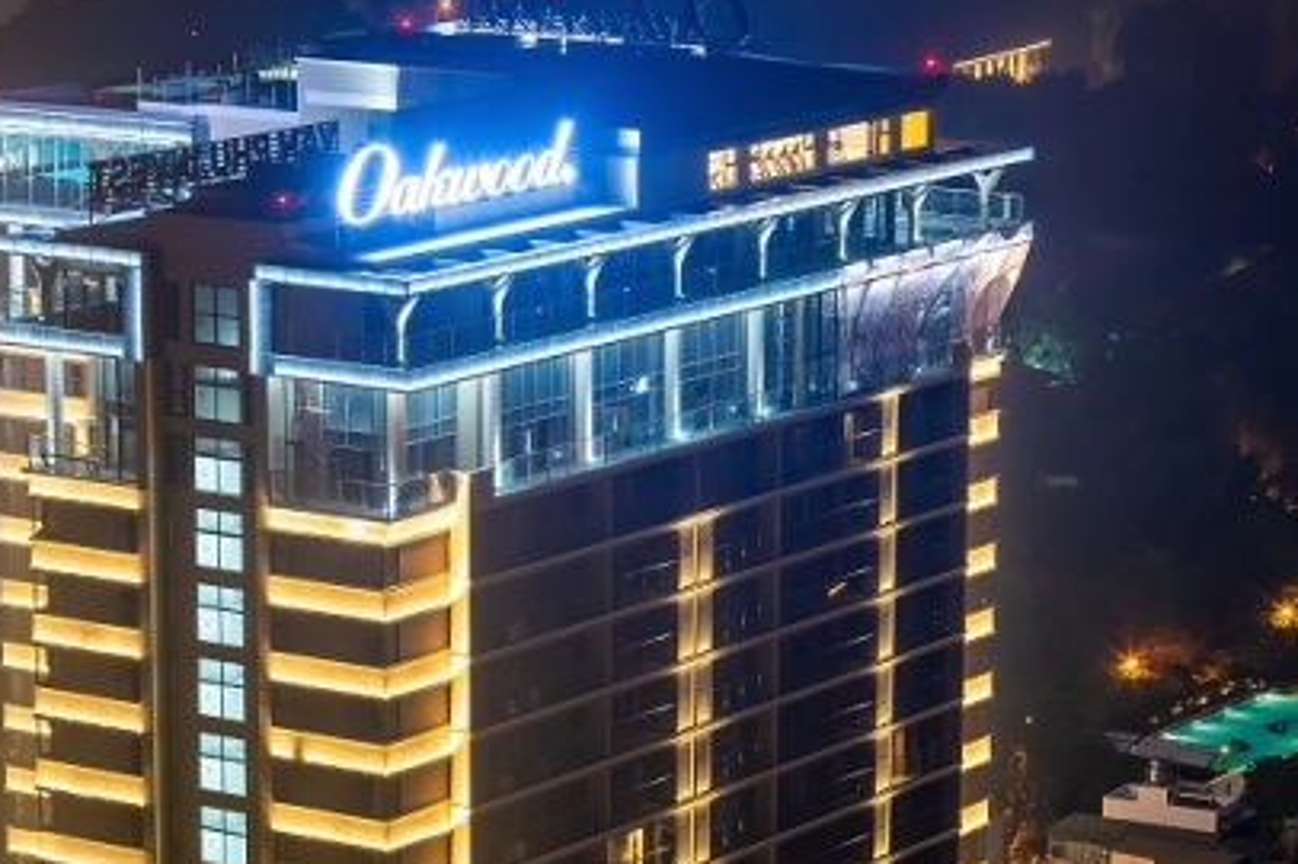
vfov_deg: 9.9
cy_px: 837
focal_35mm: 138
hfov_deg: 14.8
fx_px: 4972
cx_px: 438
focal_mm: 70
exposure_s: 1/1.67
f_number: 5.6
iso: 200
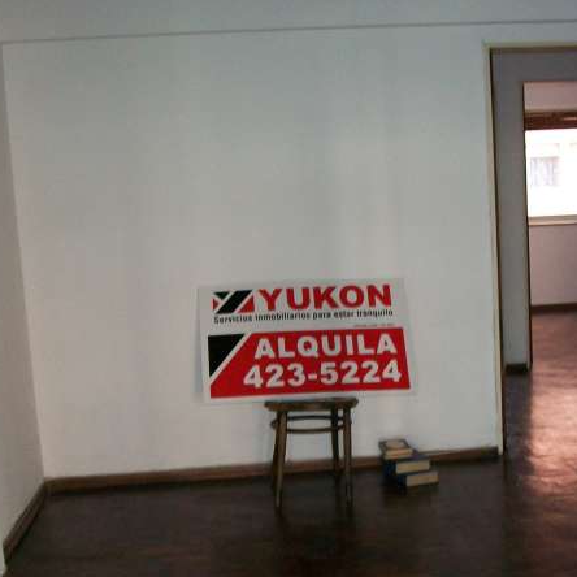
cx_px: 377
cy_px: 366
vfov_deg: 33.2
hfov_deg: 33.2
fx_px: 962
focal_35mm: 51
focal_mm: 5.7
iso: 160
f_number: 2.9
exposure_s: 1/30
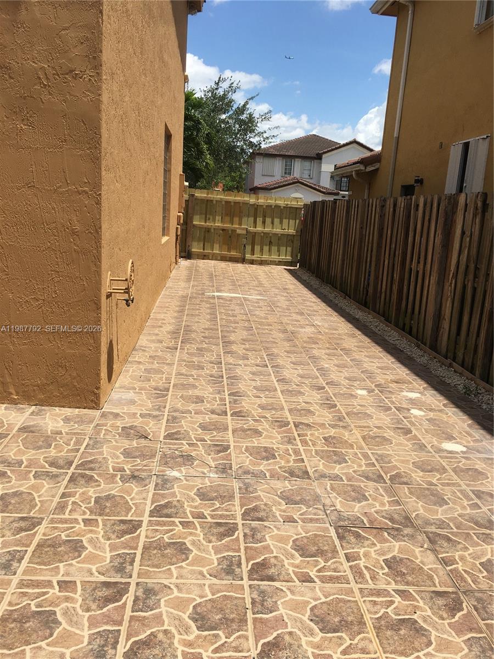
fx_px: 552
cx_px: 247
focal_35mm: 29
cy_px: 330
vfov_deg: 61.7
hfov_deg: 48.2
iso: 25
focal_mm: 4.15
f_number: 2.2
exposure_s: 1/2079
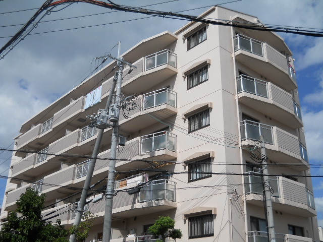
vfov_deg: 35.1
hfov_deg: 45.8
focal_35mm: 41
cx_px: 162
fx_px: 383
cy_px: 121
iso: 80
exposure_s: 1/640
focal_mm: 6.72
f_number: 5.5
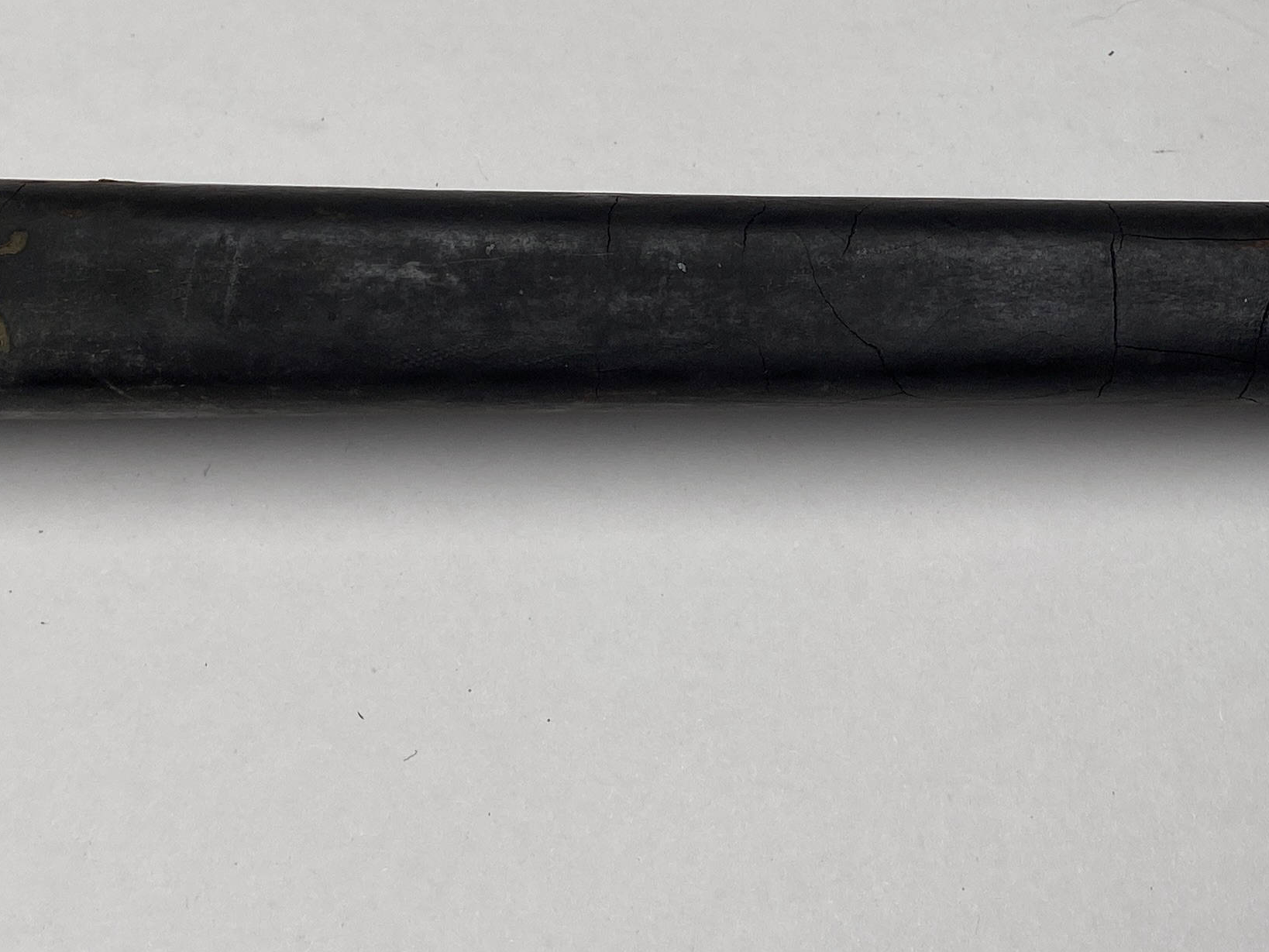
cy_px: 334
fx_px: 2347
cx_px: 776
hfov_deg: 30.2
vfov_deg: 22.9
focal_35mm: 64
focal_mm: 4.25
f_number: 1.8
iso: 32
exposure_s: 1/451
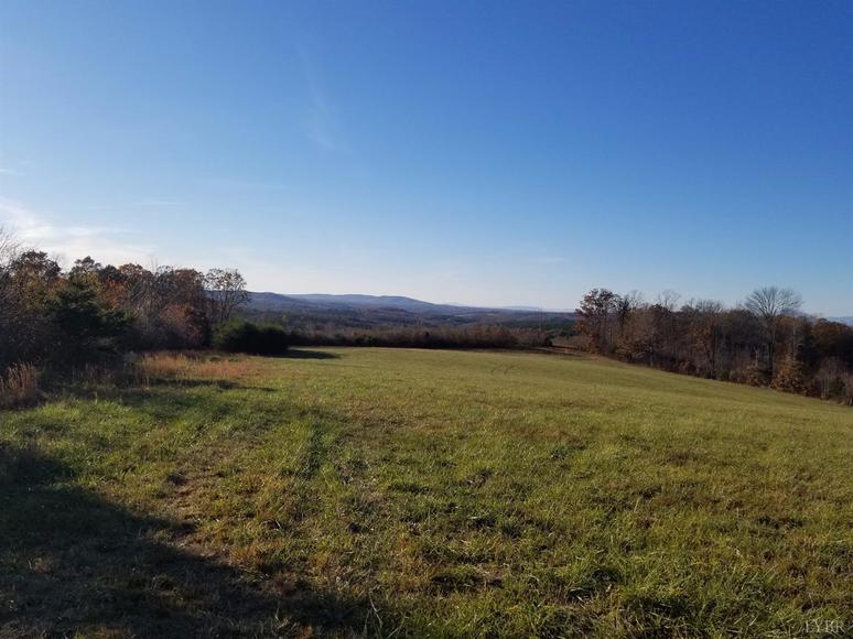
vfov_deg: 53.0
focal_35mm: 26
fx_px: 640
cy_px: 320
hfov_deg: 67.3
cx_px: 426
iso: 50
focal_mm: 4.25
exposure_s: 1/3106
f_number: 1.7
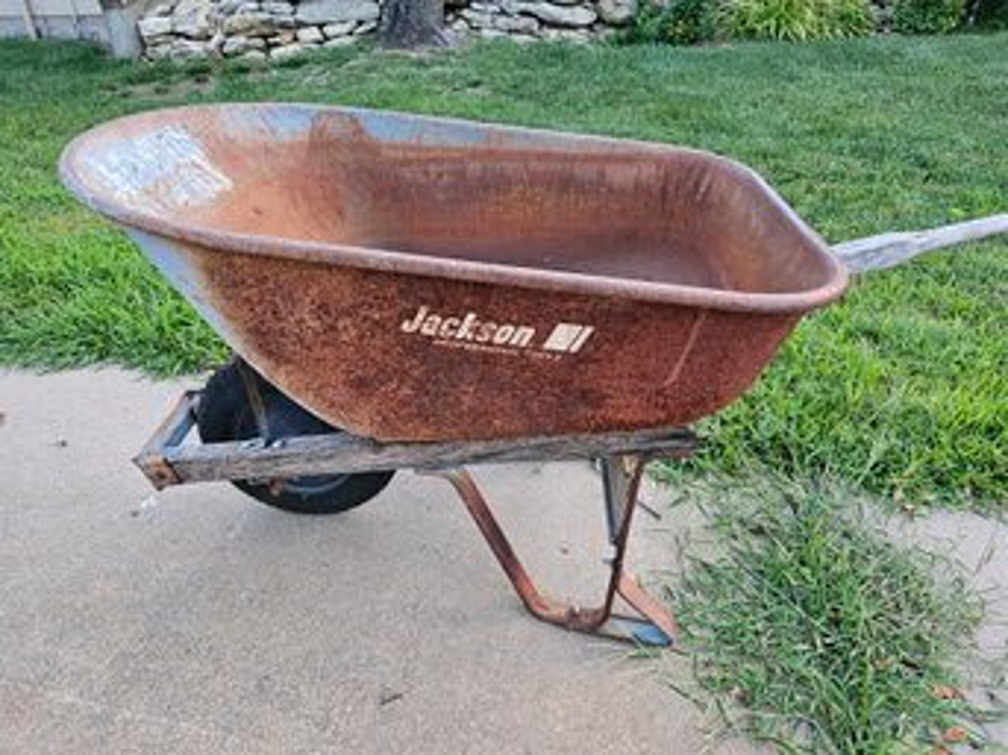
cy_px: 378
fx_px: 670
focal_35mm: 23
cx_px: 504
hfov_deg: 73.9
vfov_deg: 58.8
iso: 1000
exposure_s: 1/120
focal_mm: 5.4
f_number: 1.8
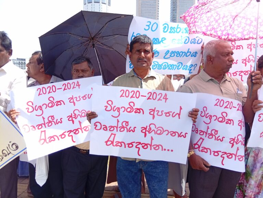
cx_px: 132
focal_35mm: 27
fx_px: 205
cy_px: 99
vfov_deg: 51.5
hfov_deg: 65.3
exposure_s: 1/531
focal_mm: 3.84
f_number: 1.8
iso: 50
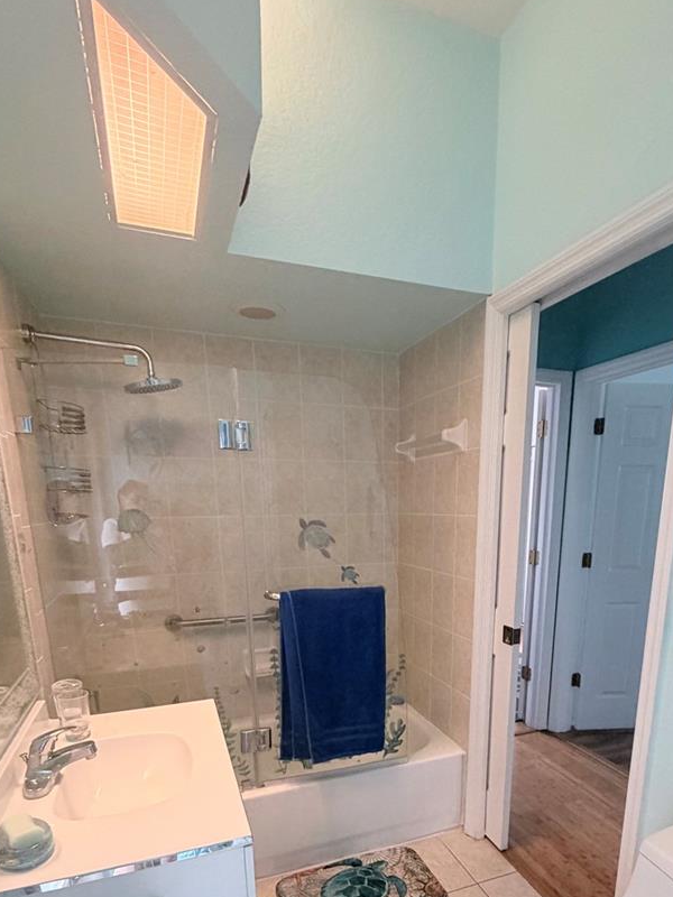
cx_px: 382
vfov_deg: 74.7
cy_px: 645
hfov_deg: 63.2
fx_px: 544
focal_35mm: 21
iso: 400
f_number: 2.2
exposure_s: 1/60
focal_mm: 2.22
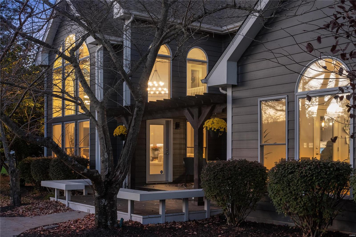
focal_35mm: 48
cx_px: 178
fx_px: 475
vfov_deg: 28.1
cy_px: 118
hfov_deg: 41.1
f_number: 8
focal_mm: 24
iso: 400
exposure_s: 1.3
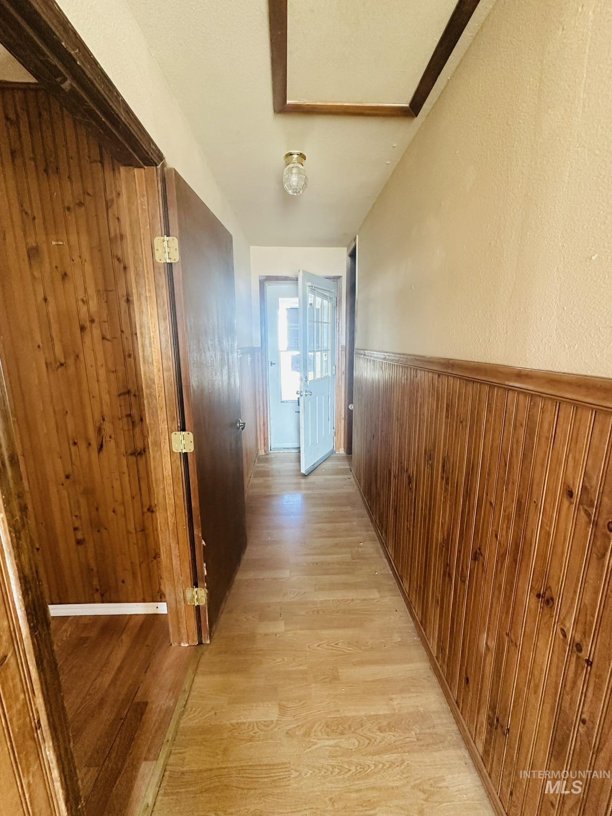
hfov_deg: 85.7
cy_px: 408
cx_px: 306
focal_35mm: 14
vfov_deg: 102.1
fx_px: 330
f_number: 2.2
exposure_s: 1/73
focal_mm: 2.22
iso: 320
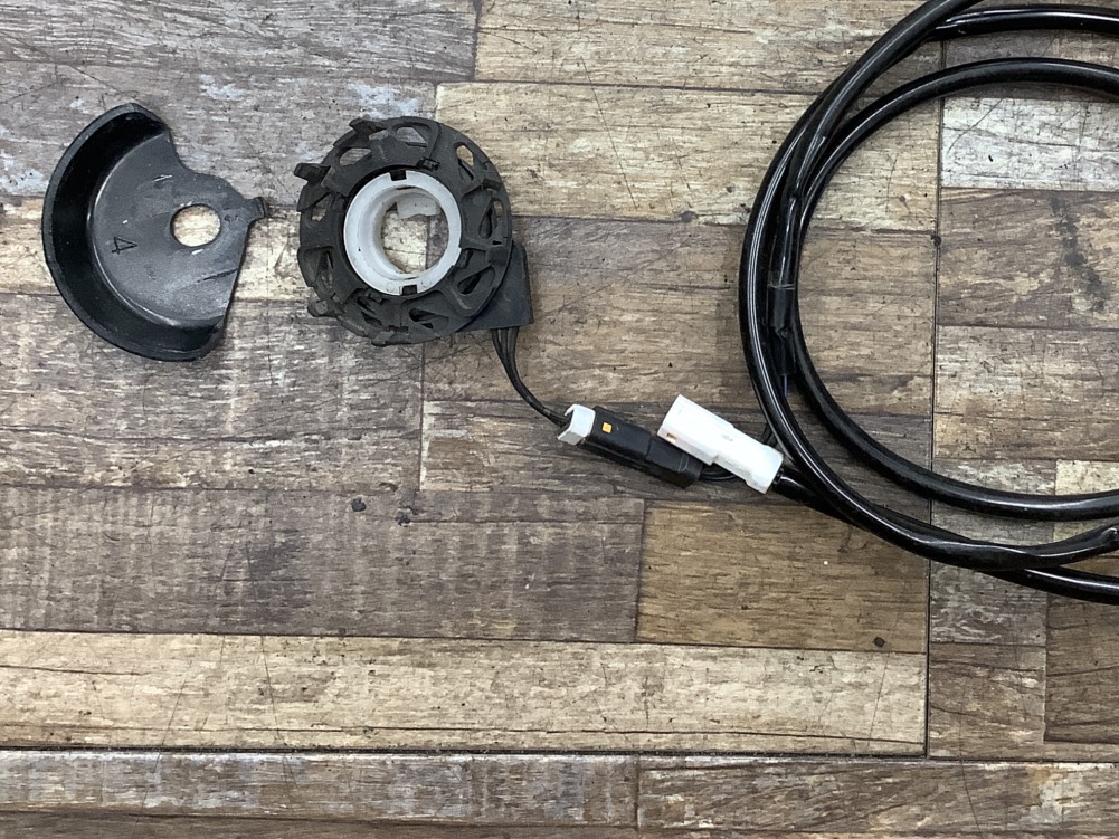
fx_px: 1649
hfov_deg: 37.4
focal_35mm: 51
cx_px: 642
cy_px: 201
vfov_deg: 28.1
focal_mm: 3.3
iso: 160
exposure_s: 1/60
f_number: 2.4
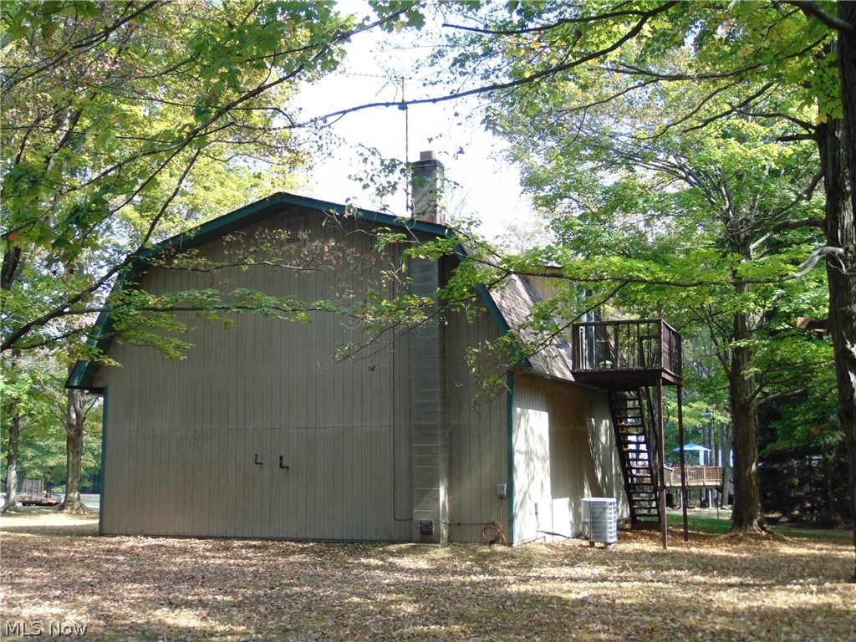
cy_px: 321
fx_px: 1039
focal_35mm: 42
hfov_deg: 44.8
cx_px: 428
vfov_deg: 34.3
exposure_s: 1/160
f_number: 3.3
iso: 80
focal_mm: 7.6
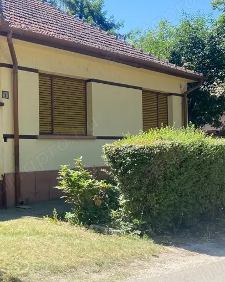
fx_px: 416
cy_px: 169
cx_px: -29
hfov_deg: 27.4
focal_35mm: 50
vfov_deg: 37.2
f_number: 1.8
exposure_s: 1/864
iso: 32
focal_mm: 4.25
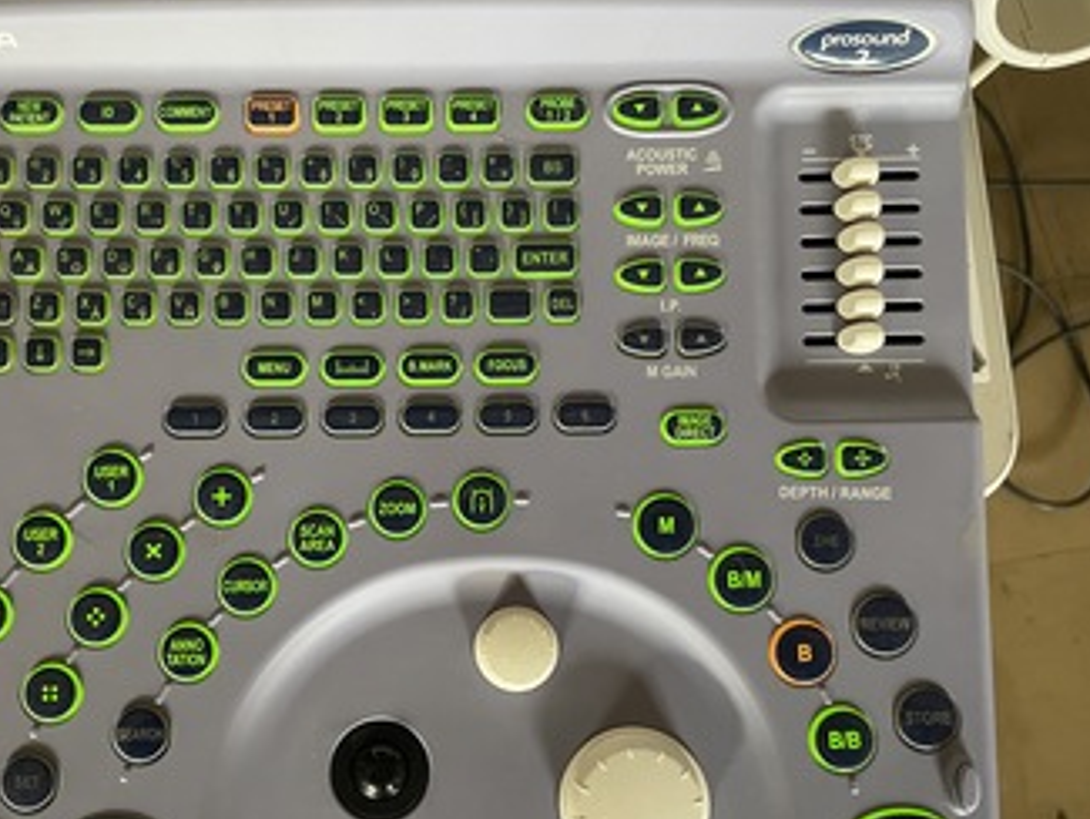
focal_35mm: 32
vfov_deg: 44.0
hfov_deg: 56.4
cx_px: 446
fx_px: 1008
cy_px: 480
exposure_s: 1/60
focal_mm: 4.2
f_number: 1.6
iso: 500
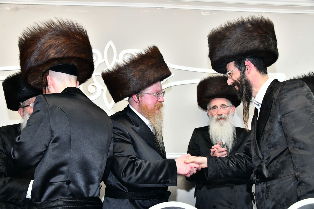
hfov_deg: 46.4
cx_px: 157
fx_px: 366
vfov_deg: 31.9
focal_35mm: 42
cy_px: 104
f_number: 5.6
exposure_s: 1/125
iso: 1250
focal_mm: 42
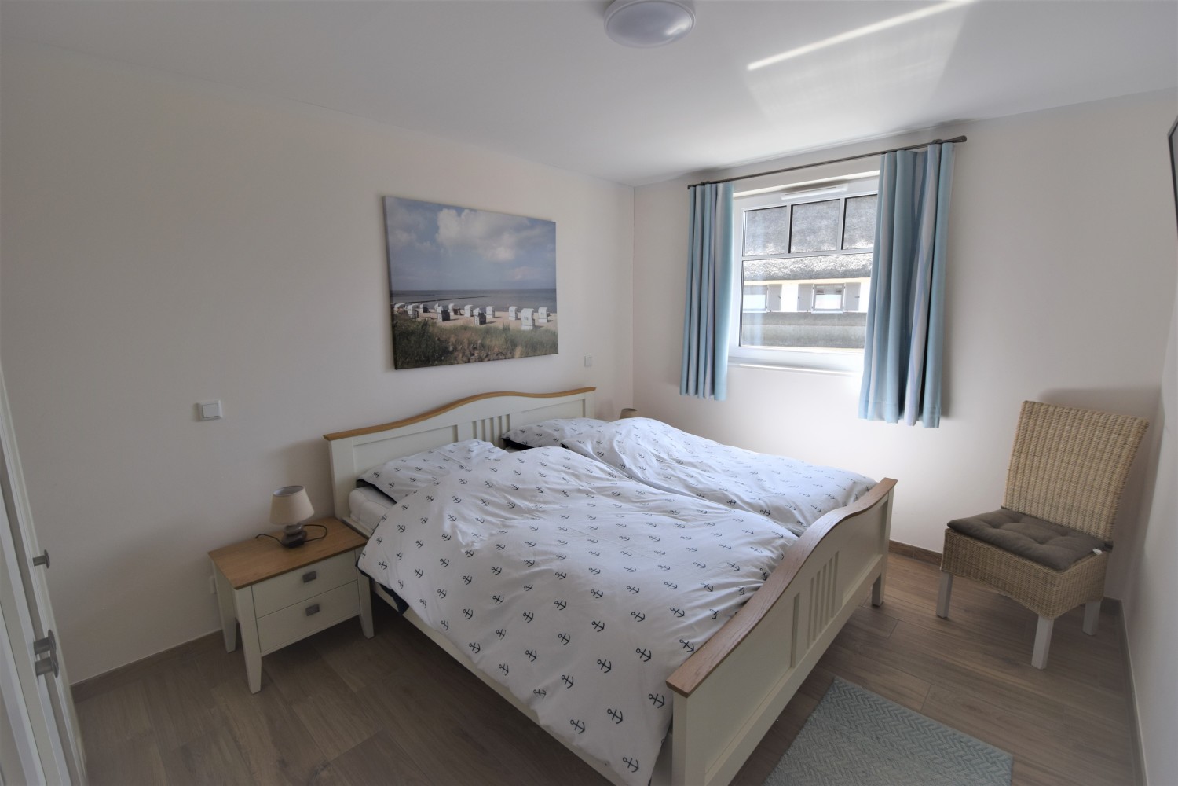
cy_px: 393
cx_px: 589
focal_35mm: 15
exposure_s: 1/125
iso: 320
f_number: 5.6
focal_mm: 10
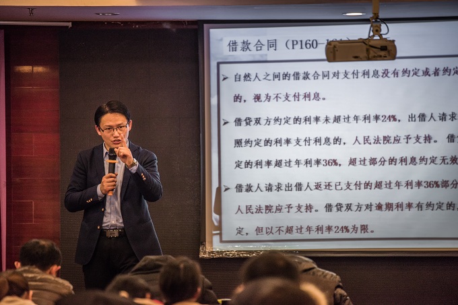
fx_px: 2544
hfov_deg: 10.3
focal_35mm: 200
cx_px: 229
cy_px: 152
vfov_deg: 6.9
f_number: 2.8
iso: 560
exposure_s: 1/200
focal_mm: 200
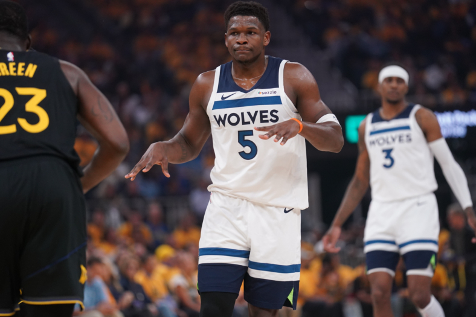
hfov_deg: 10.3
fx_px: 2644
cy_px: 158
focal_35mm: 200
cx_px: 238
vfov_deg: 6.9
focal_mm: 200
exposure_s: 1/2000
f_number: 2.8
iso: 3200
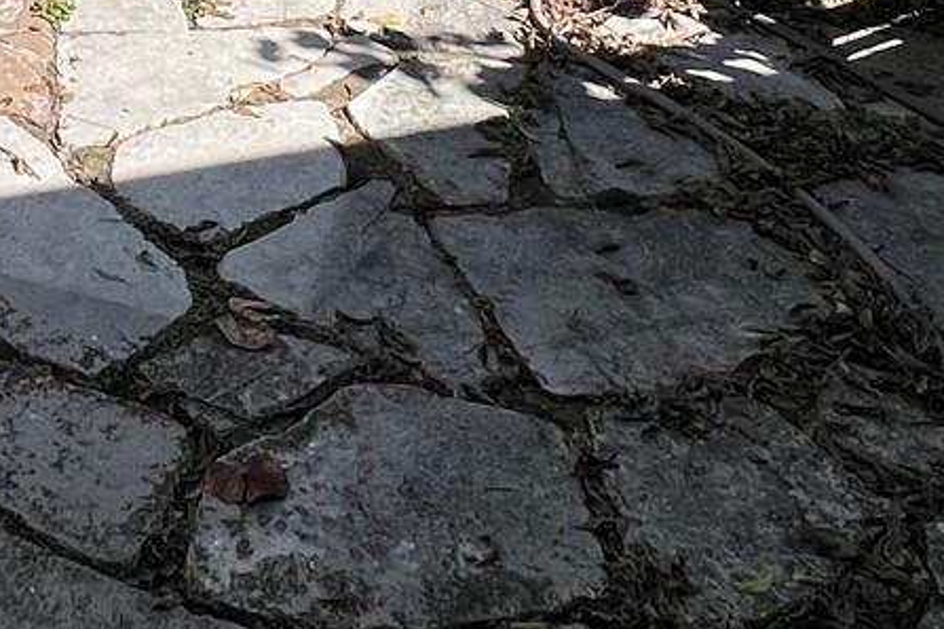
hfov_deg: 30.6
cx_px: 49
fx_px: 1626
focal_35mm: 62
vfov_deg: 19.3
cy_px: -298
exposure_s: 1/1597
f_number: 1.8
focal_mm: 1.57
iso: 32
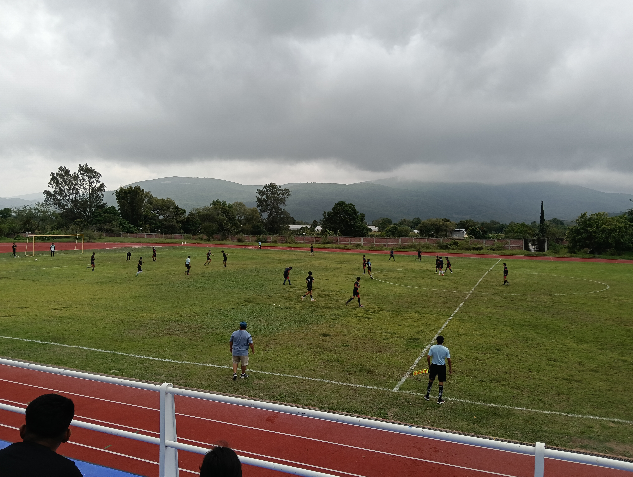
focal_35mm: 27
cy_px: 238
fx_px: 494
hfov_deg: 65.2
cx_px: 316
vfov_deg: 51.5
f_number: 1.8
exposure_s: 1/161
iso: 50
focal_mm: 3.98
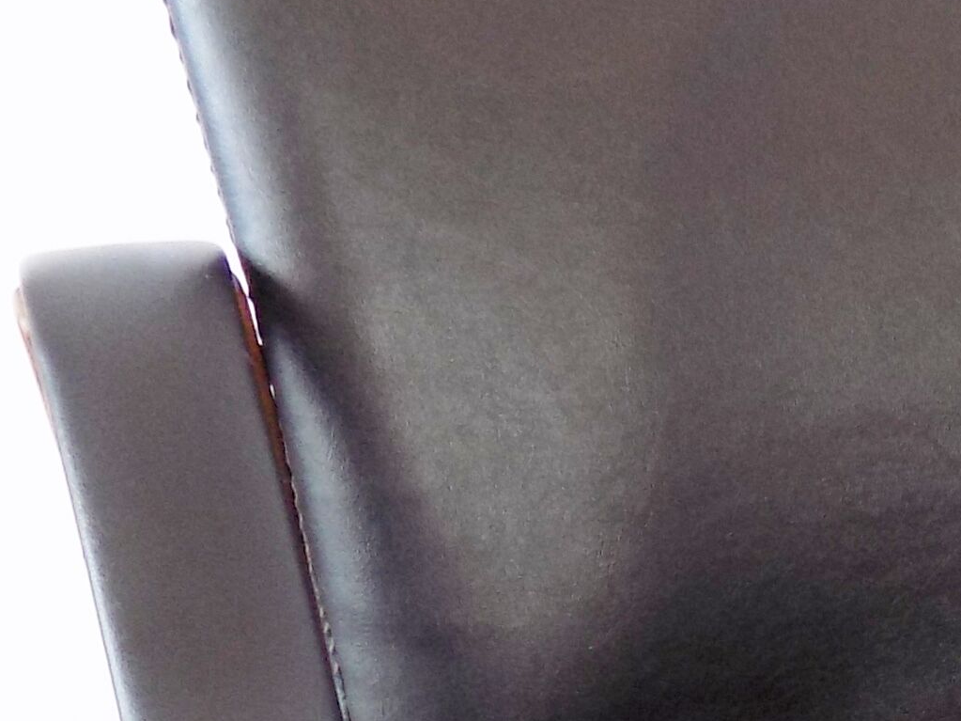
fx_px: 2276
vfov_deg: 16.5
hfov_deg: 20.1
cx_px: 1486
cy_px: 1069
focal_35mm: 82
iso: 125
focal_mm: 4
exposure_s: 1/30
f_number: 3.1
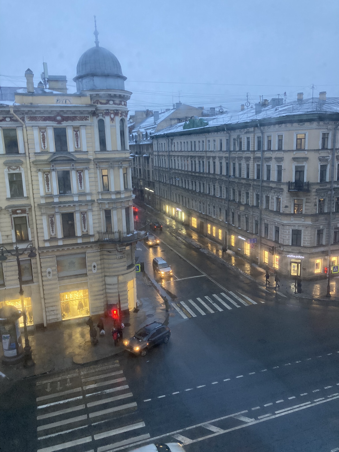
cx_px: 170
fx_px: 366
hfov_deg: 49.7
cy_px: 226
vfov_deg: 63.4
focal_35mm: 28
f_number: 1.8
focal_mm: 3.99
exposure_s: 1/60
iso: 250
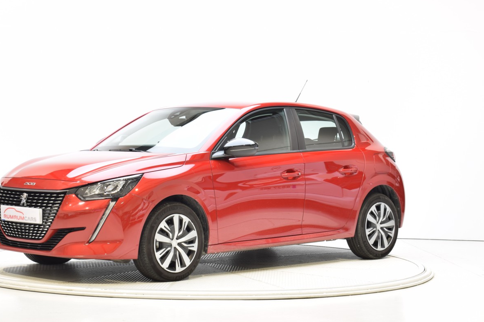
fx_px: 1022
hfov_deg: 26.6
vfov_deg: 17.9
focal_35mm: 76
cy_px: 156
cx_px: 205
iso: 100
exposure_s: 1/1.6
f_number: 10
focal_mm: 40
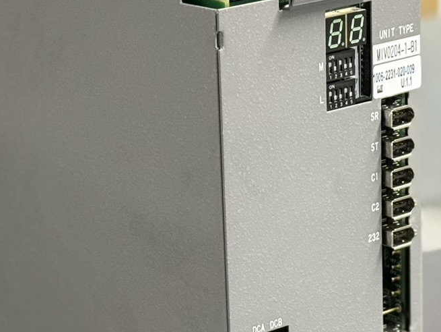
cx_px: 192
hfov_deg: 13.2
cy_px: 294
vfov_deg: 9.9
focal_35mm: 150
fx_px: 1912
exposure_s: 1/33
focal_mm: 6.76
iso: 250
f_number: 1.78
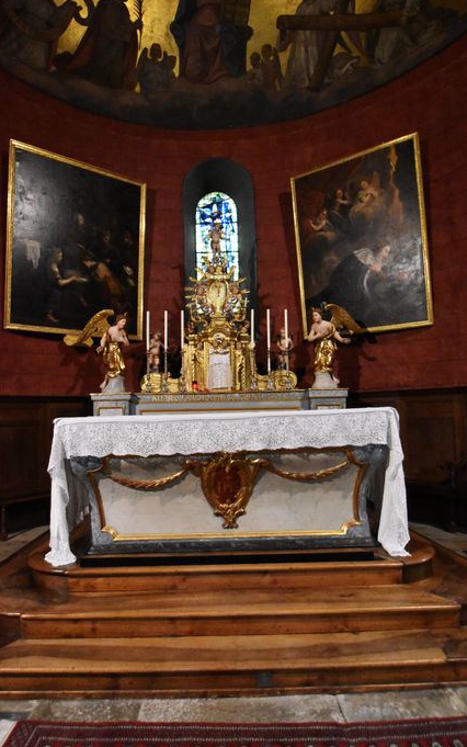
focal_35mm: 22
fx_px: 448
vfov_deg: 79.6
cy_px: 380
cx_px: 218
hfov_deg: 55.0
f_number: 3.8
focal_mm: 14
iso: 8000
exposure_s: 1/60
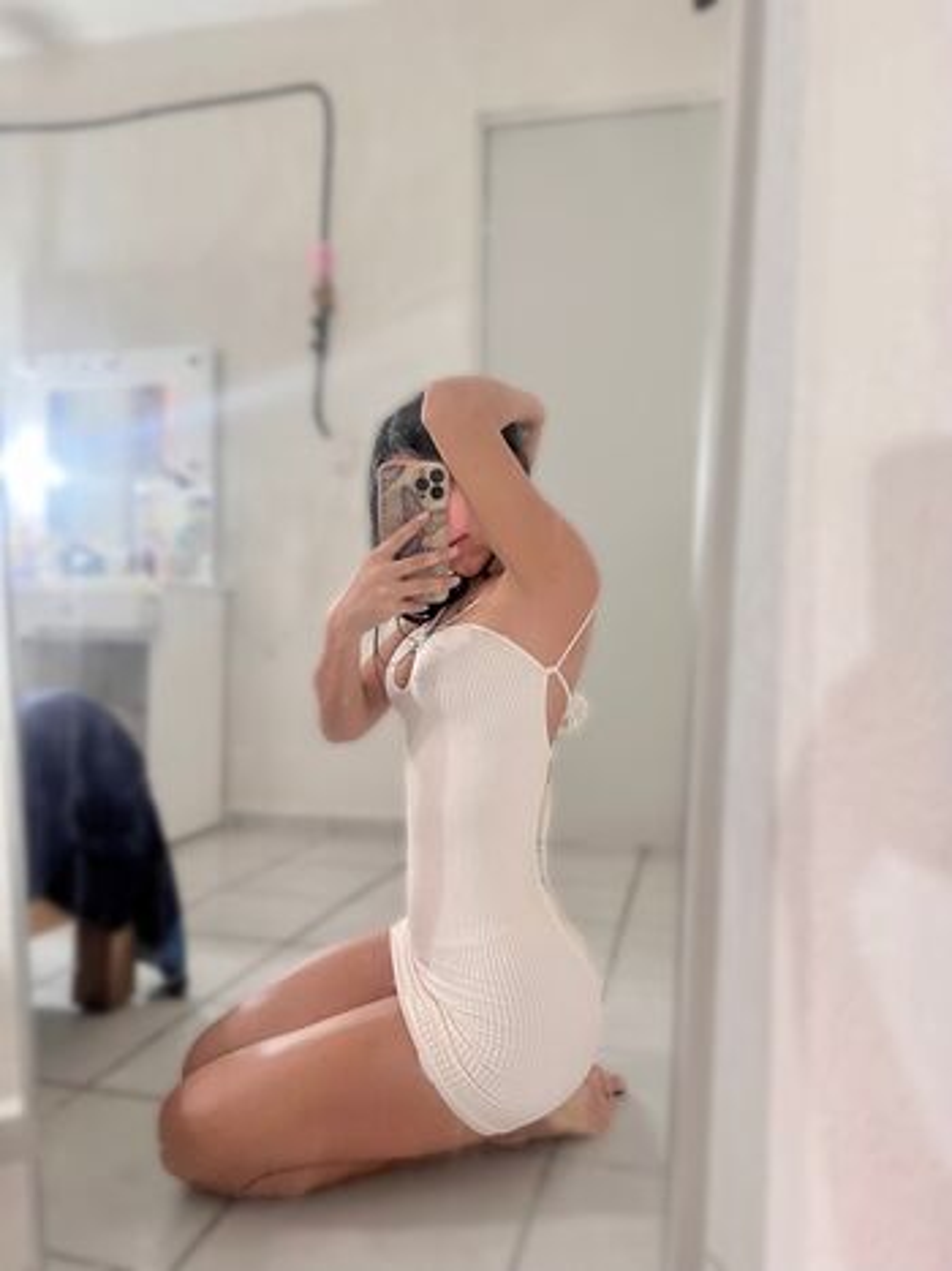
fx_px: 954
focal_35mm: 26
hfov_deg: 53.0
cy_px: 636
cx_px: 476
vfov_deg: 67.3
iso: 400
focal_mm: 5.7
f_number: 1.5
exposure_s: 1/60
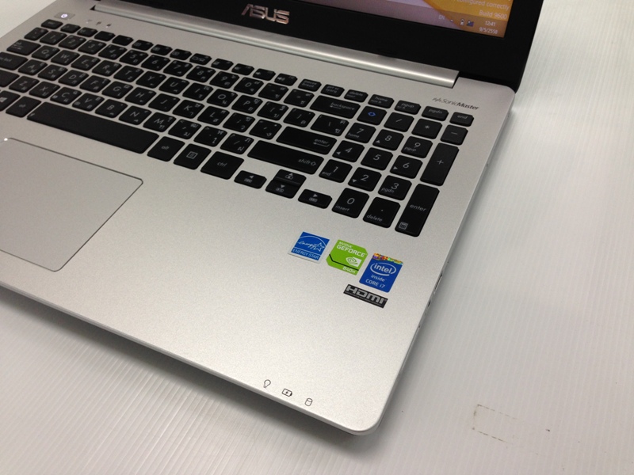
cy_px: 238
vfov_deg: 42.9
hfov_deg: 55.4
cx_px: 317
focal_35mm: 33
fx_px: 604
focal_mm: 4.12
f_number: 2.4
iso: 64
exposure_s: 1/33
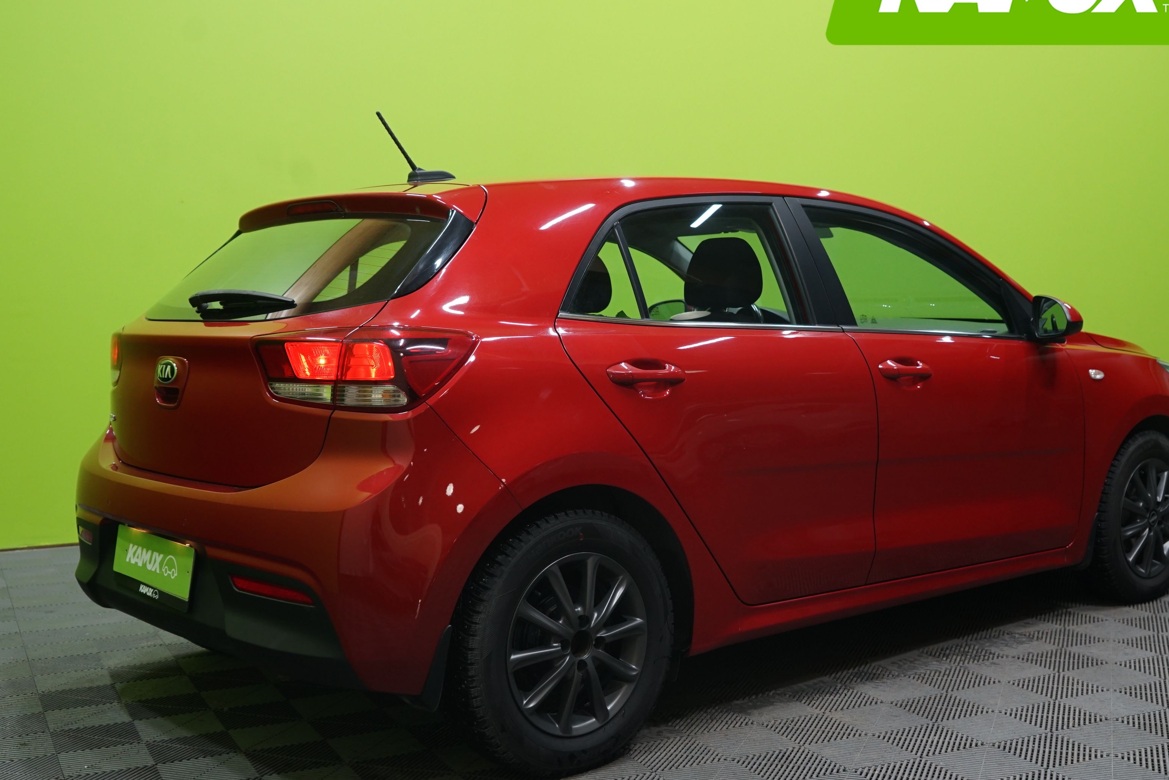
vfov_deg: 31.9
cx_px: 639
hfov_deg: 46.3
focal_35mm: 42
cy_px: 366
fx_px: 1364
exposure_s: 1/20
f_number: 5
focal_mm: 33
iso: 800
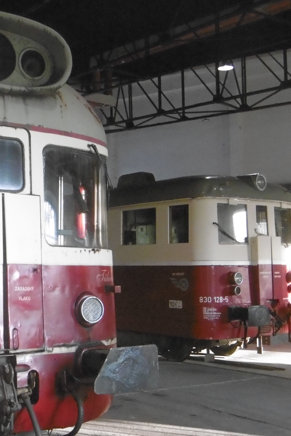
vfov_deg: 37.5
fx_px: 643
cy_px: 217
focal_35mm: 53
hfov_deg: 25.0
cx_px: 50
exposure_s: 1/80
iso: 800
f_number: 3.7
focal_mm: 6.8
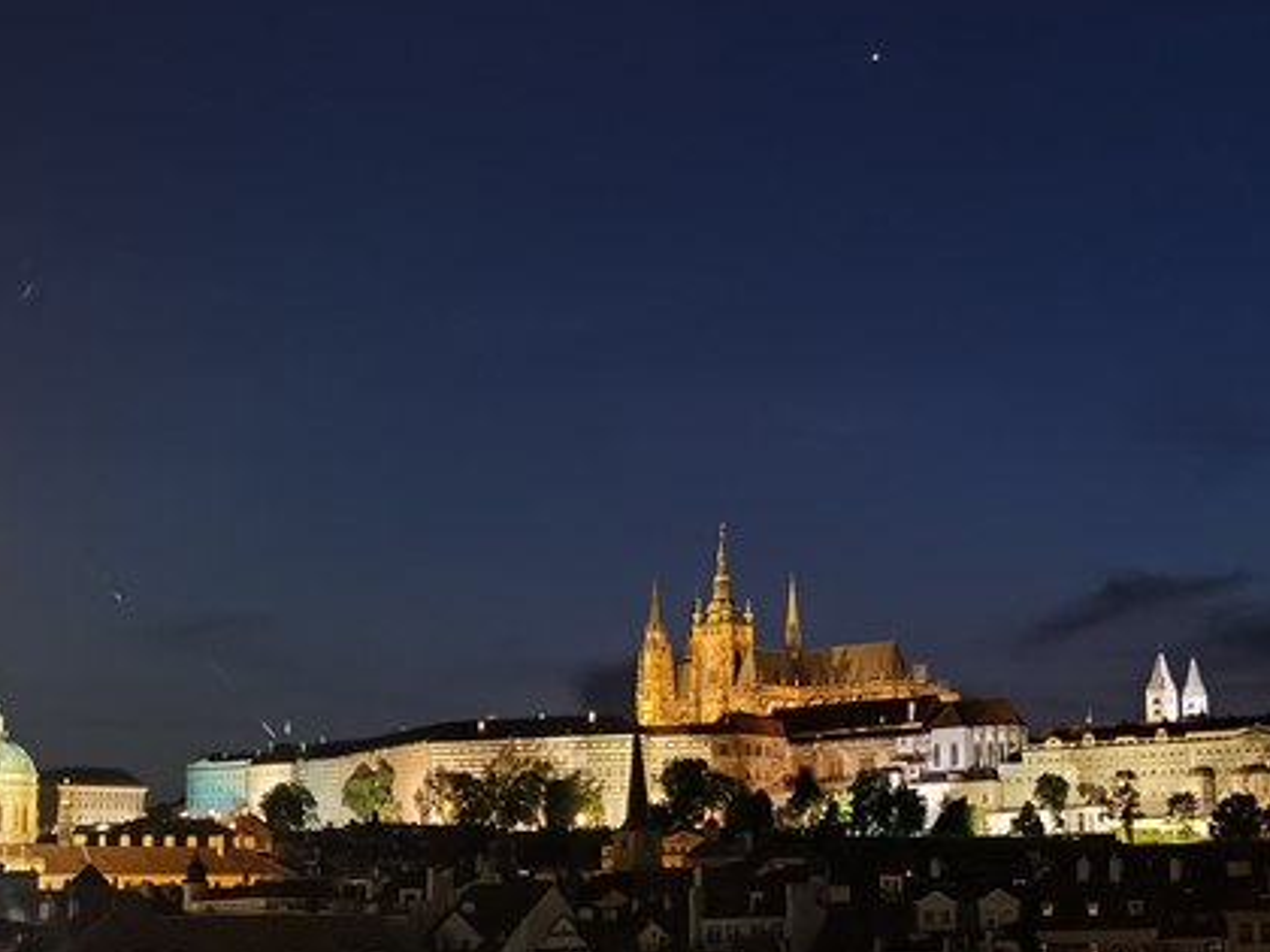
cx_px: 865
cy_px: 535
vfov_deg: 18.4
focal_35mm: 80
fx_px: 2935
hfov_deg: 24.3
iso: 640
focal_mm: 5.56
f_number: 1.6
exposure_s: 1/33.3
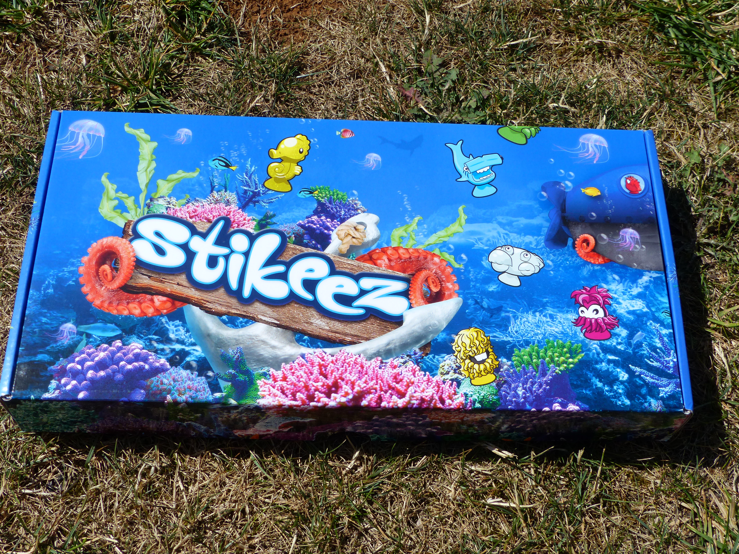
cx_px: 370
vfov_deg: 30.9
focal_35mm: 47
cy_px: 277
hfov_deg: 40.4
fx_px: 1003
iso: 100
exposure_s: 1/1300
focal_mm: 8.4
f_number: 4.5
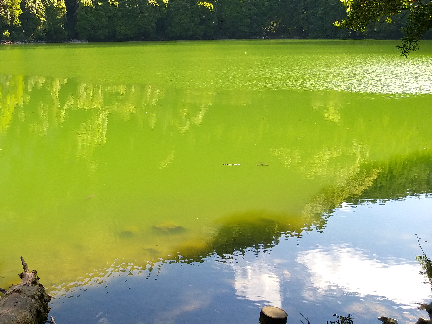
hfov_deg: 42.8
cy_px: 93
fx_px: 524
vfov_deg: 33.8
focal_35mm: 42
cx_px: 87
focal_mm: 3.93
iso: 40
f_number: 1.7
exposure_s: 1/285
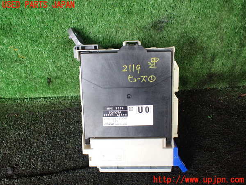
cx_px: 123
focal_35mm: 30
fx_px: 213
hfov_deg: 60.0
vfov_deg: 46.8
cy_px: 92
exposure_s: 1/125
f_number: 2.3
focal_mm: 5.4
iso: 320
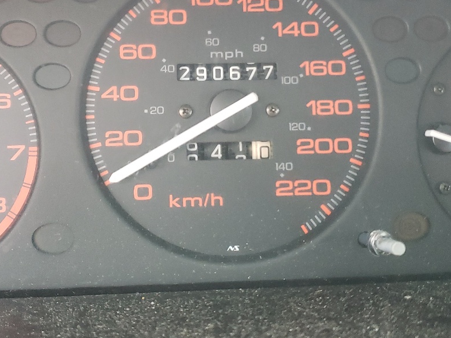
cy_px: 96
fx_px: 691
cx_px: 195
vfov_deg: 27.3
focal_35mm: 53
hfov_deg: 36.1
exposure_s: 1/60.2
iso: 301
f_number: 1.5
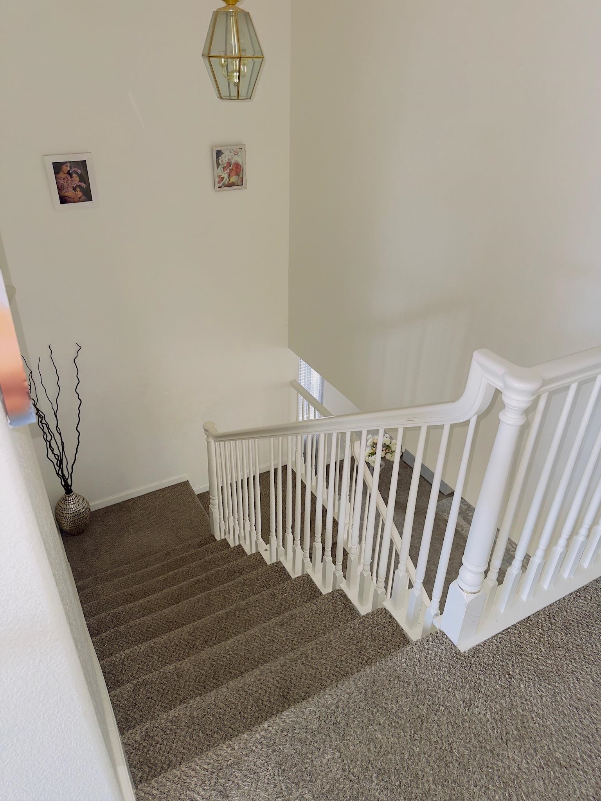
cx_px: 300
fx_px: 556
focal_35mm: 24
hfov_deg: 56.8
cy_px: 400
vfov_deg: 71.6
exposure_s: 1/18
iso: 100
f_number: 1.78
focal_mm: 6.76
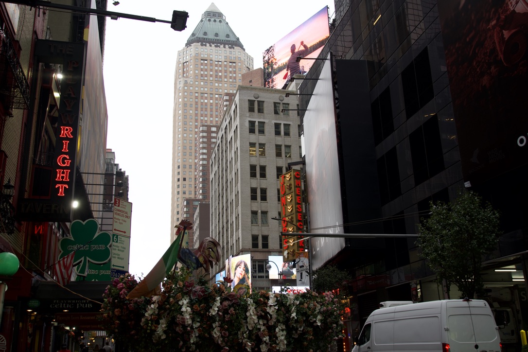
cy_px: 176
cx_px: 264
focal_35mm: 36
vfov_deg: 36.9
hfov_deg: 53.1
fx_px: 528
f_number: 4
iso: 100
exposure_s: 1/60
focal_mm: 24
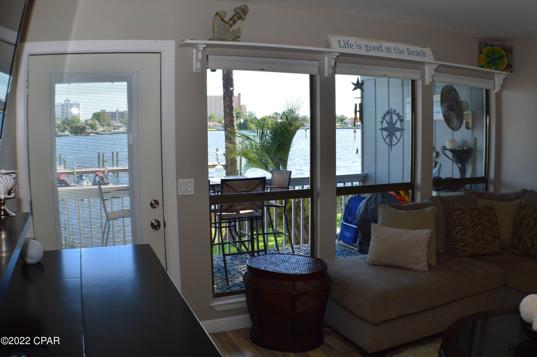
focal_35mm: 45
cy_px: 178
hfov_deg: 43.6
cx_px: 268
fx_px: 671
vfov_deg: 29.8
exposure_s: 1/125
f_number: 9
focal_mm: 30
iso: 400
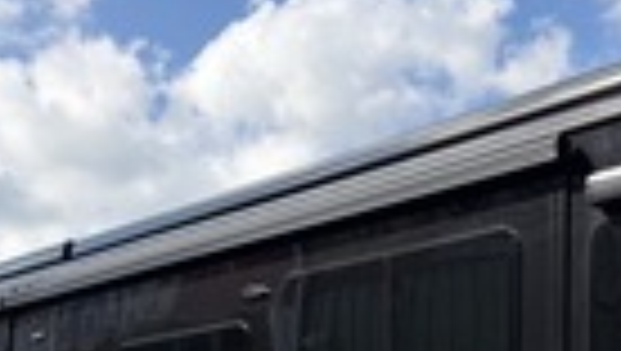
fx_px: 1187
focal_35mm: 72
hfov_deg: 28.5
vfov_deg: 15.7
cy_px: 497
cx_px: 518
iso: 50
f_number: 1.6
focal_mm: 5.96
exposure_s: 1/2538
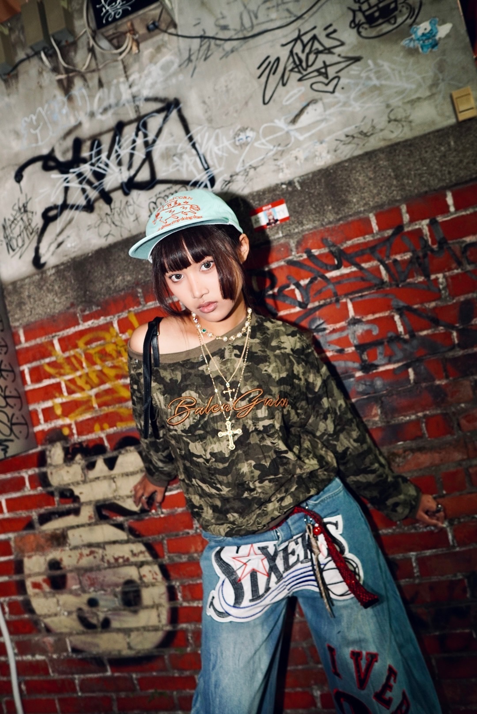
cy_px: 357
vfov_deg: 73.7
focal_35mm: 24
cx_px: 238
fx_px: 476
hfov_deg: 53.2
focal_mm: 16
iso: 800
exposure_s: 1/80
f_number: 2
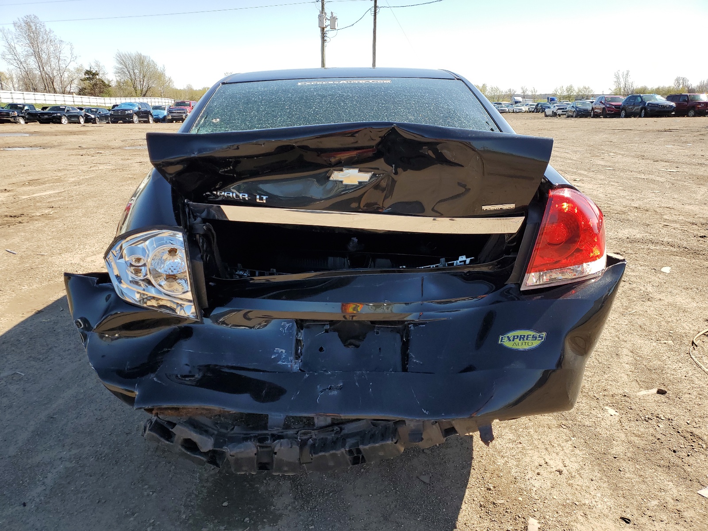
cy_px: 266
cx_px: 354
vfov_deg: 53.1
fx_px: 532
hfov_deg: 67.3
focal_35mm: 26
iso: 50
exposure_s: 1/1429
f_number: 1.5
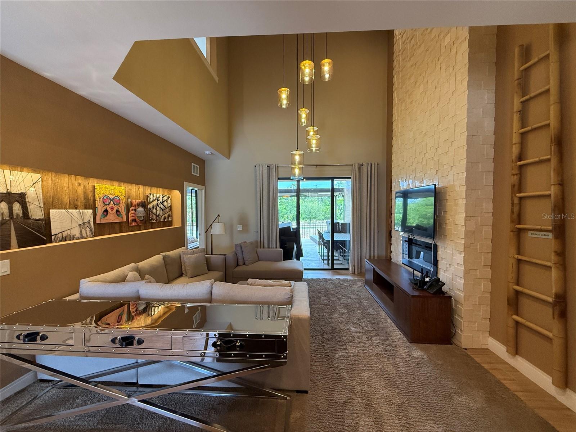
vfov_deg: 85.7
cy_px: 216
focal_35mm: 14
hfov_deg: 102.1
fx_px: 233
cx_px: 288
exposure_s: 1/120
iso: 320
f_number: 2.2
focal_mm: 2.22
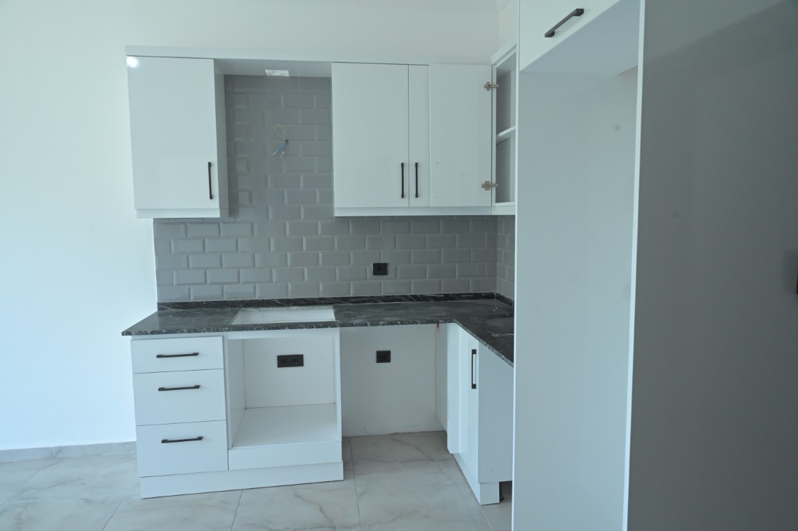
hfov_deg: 73.8
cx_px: 399
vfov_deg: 53.1
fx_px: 532
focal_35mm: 24
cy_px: 266
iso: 2500
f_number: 9
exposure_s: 1/50
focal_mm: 24
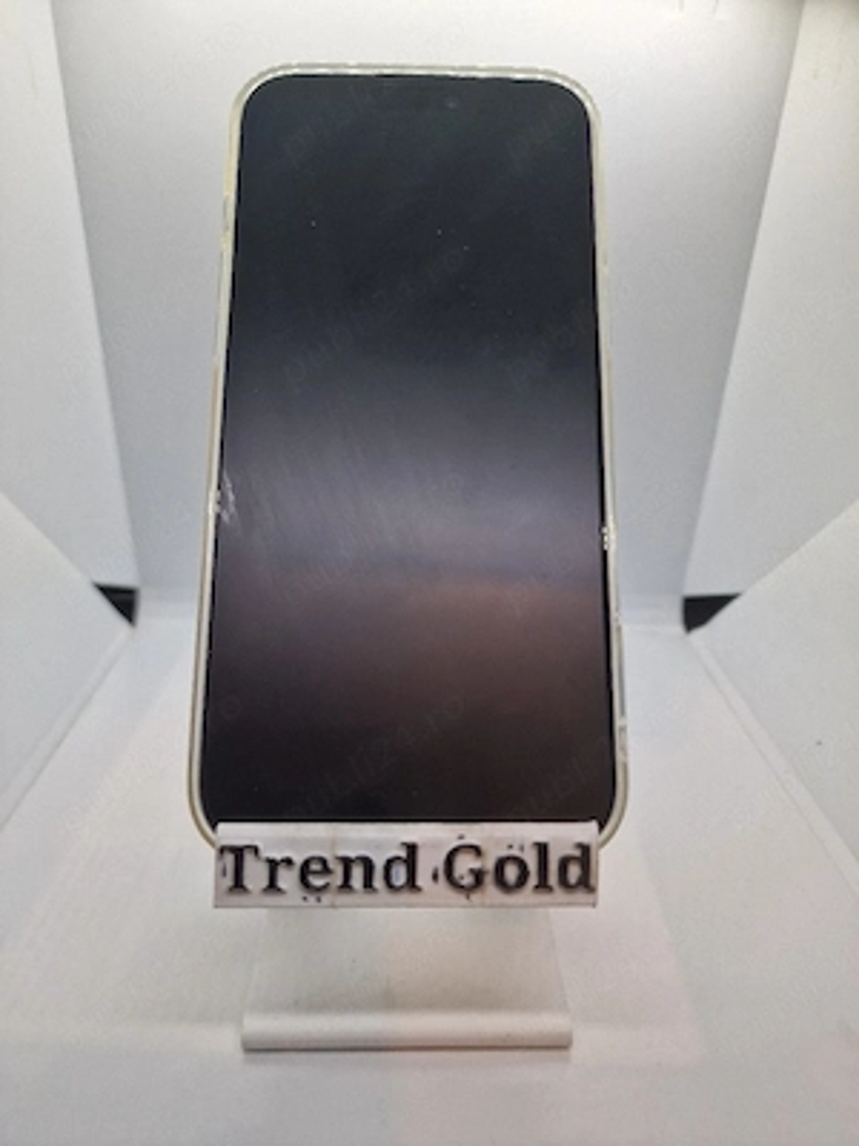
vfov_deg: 73.9
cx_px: 430
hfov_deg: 58.9
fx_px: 761
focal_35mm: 23
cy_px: 573
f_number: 1.8
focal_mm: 6.4
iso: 50
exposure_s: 1/182
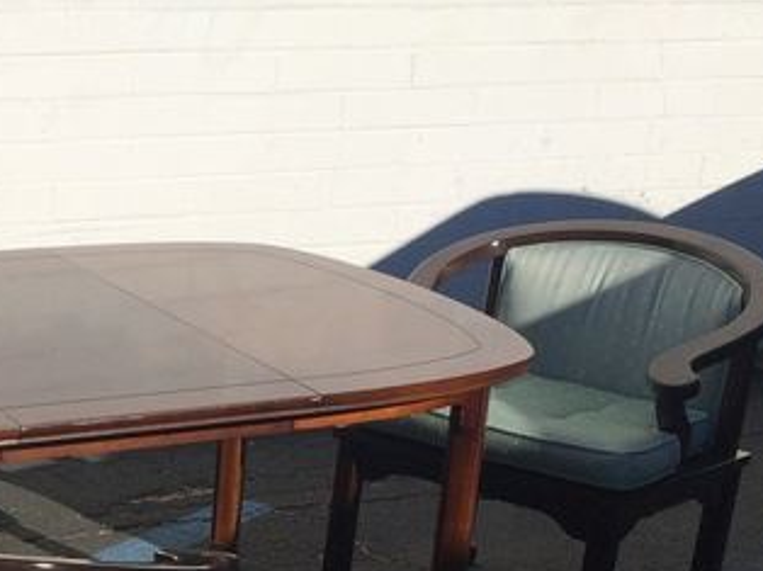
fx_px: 1894
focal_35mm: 86
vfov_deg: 16.9
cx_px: -129
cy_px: 507
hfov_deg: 21.3
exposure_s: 1/4566
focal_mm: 4.12
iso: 40
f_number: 2.2
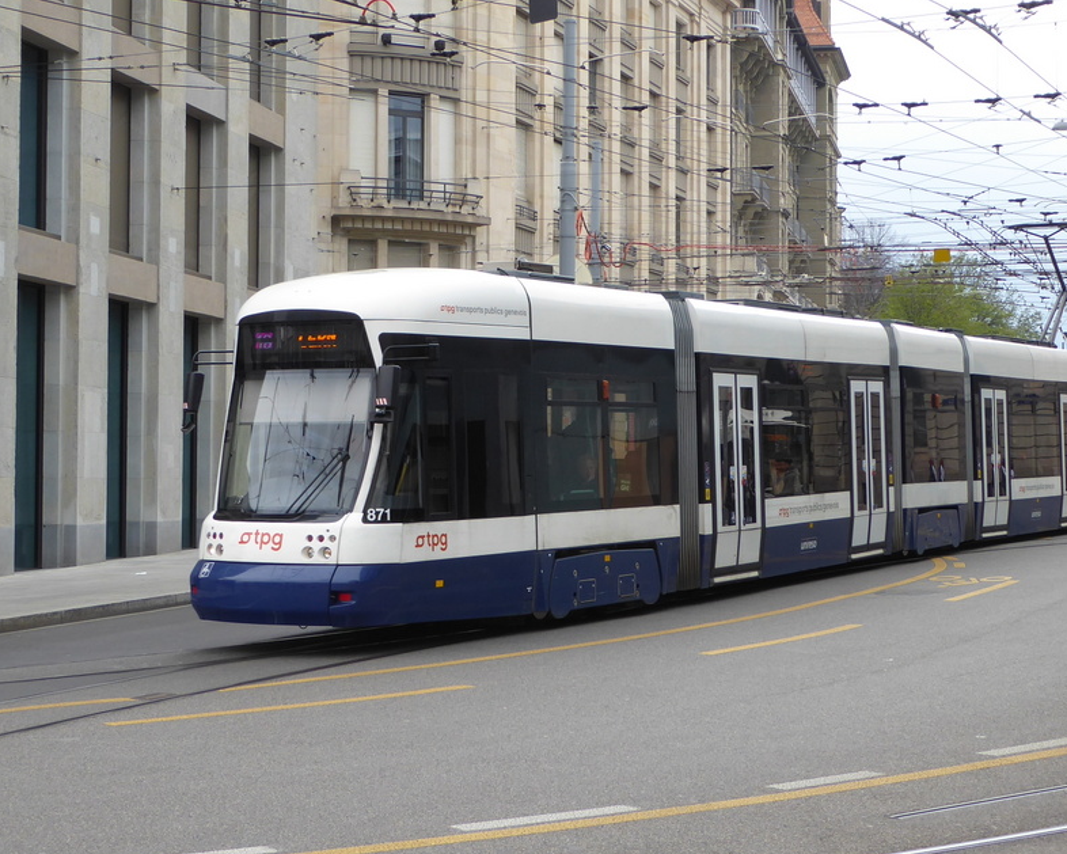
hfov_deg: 26.1
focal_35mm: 73
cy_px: 418
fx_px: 2306
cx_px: 520
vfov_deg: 21.0
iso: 80
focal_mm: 8.4
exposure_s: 1/250
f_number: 4
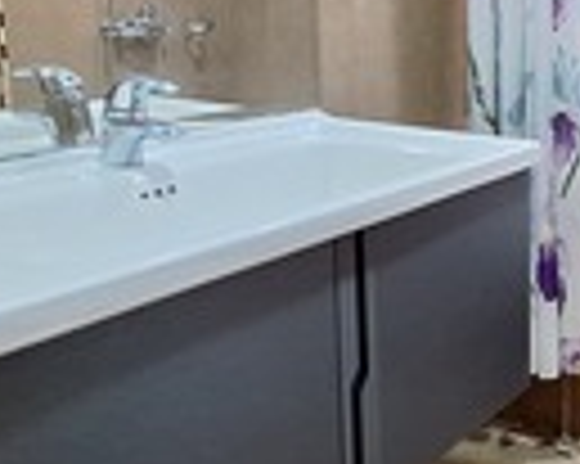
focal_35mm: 45
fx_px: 772
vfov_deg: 32.8
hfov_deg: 34.4
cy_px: 124
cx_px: 668
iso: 250
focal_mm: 1.74
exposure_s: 1/24
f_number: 2.2
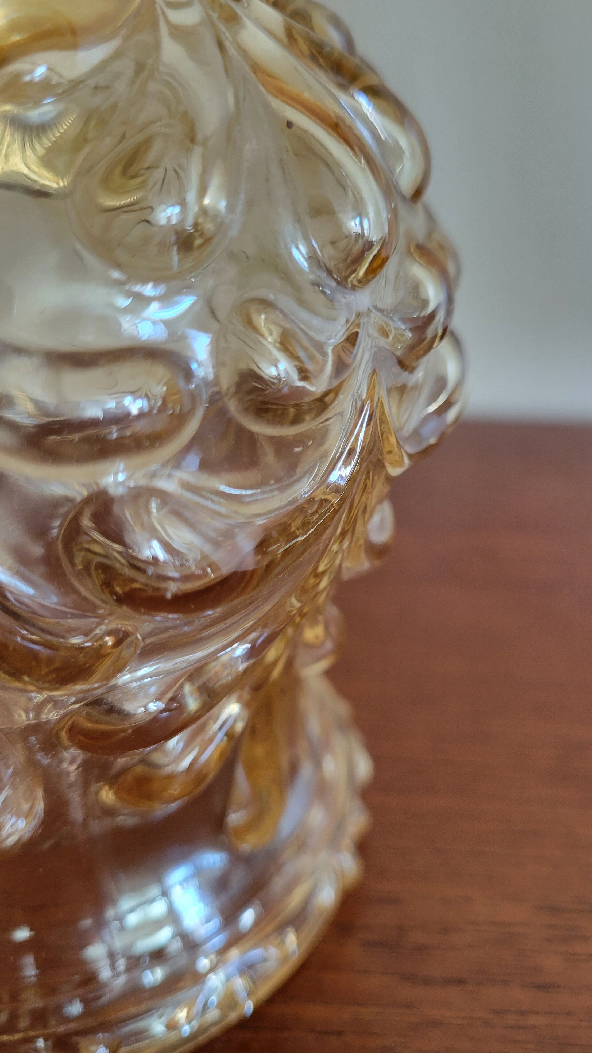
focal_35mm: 29
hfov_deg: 40.2
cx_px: 299
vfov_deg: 66.1
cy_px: 520
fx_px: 809
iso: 200
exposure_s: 1/50
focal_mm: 5.4
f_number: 1.8
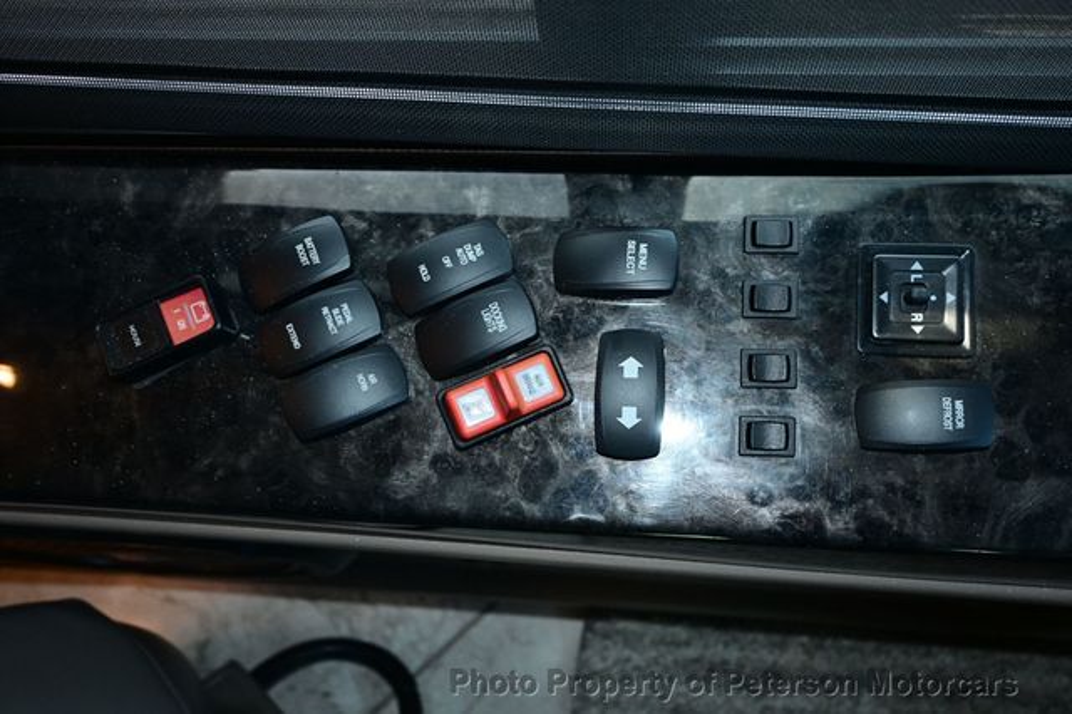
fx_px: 1027
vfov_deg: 38.3
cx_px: 536
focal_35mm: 34
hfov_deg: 55.1
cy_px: 357
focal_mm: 23
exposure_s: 1/60
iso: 800
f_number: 4.2
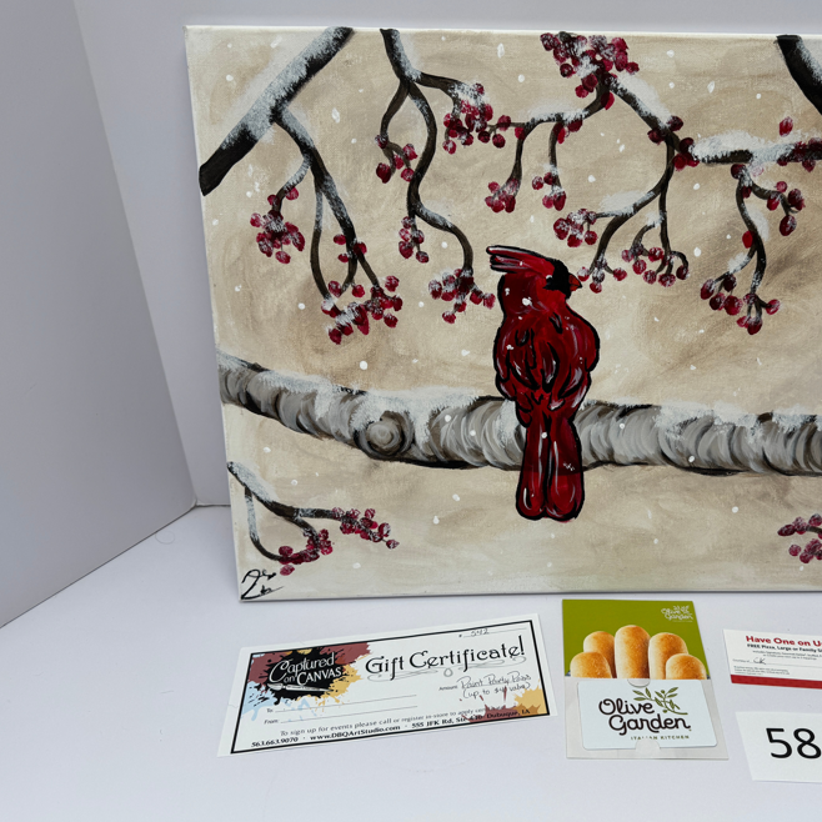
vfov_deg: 55.6
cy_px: 413
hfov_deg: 54.5
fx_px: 779
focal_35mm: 29
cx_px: 547
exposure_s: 1/121
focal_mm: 6.76
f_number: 1.78
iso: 50
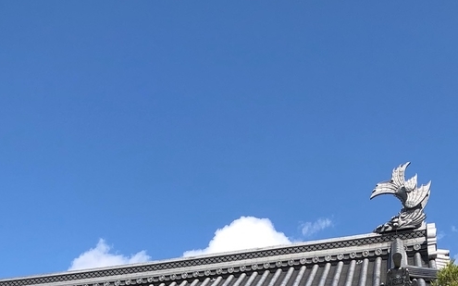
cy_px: 516
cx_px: 129
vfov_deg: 15.5
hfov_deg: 28.3
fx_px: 898
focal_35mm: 72
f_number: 1.8
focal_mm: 3.99
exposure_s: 1/1429
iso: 20
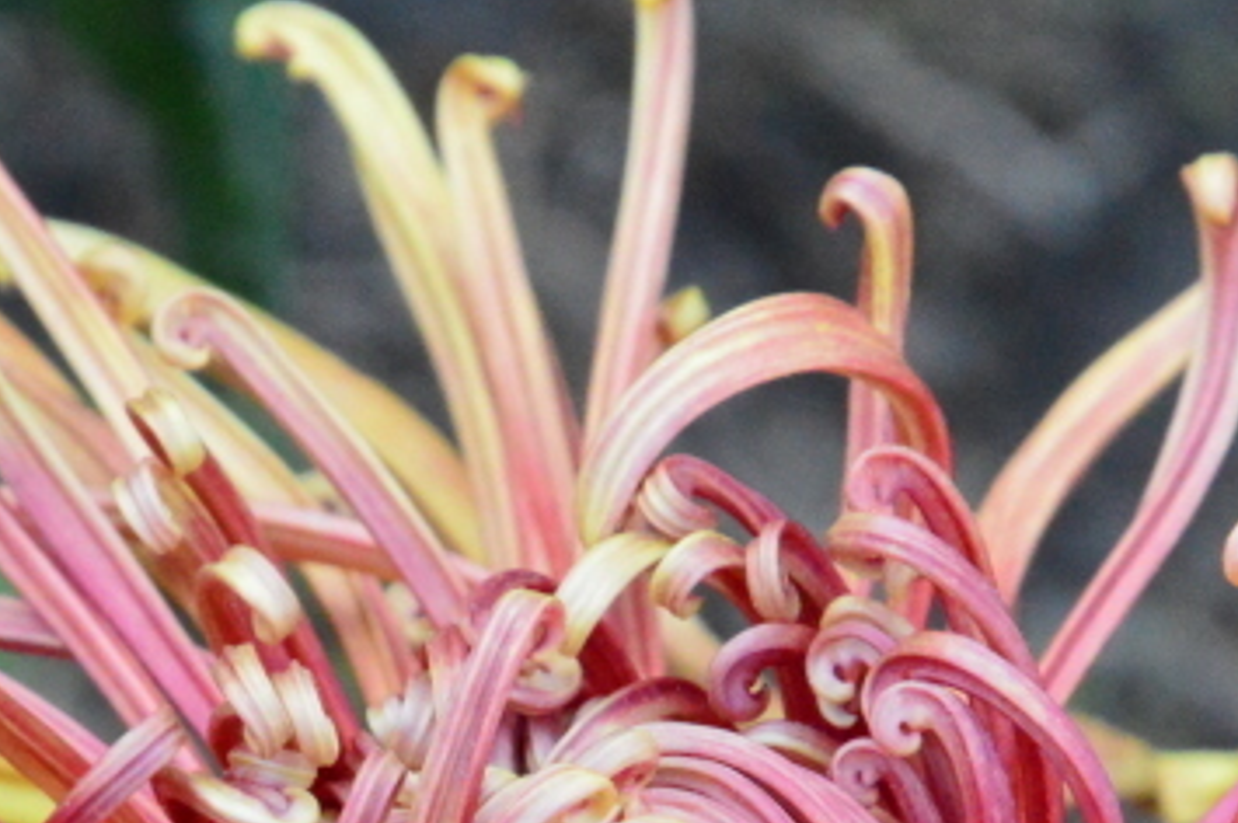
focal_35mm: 865
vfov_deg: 1.6
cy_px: 1055
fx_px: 29718
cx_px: 509
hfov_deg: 2.4
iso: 4500
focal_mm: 200
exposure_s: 1/250
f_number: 16
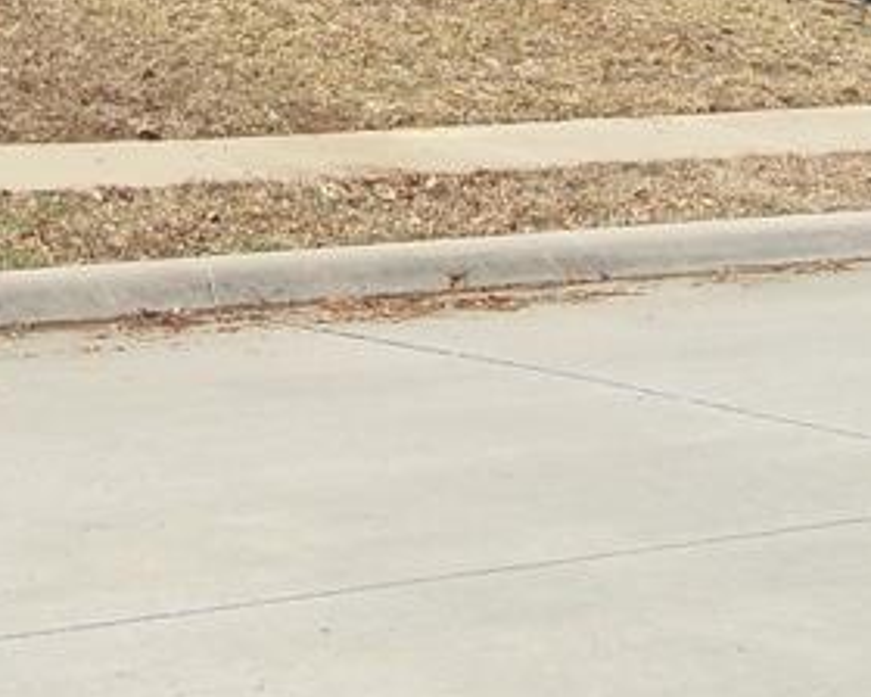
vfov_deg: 11.8
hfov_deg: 15.0
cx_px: -84
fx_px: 3222
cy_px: -364
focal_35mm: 125
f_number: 8.2
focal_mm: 6.3
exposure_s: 1/180
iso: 80
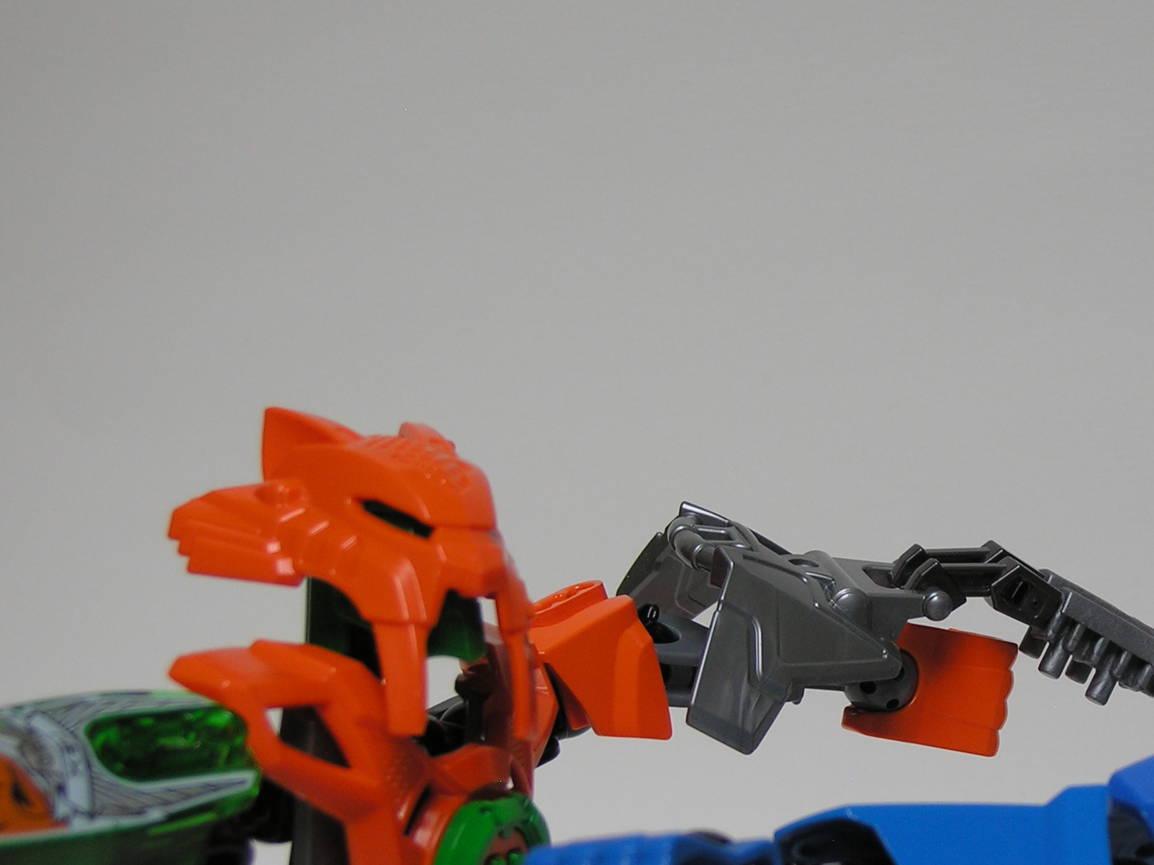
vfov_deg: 17.5
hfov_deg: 22.9
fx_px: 2800
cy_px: 609
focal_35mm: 84
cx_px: 967
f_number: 3.4
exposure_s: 1/8.1
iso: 50
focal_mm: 11.5
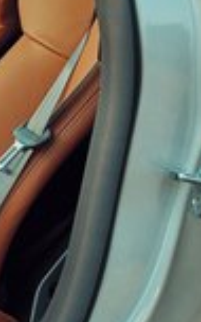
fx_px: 1131
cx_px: -389
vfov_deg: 16.2
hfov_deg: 8.6
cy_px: 144
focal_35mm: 129
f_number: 8
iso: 400
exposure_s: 1/200
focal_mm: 32
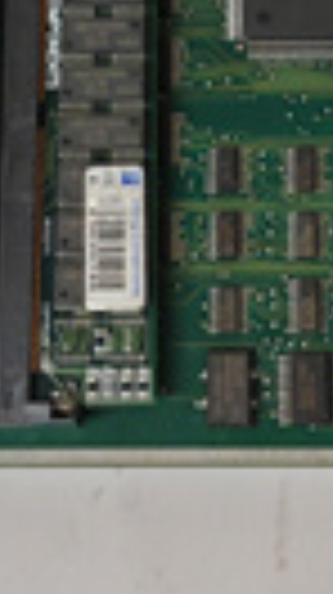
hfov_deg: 8.1
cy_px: -270
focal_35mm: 149
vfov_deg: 13.7
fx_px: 2345
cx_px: 180
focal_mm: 6.12
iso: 800
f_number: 1.9
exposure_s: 1/100
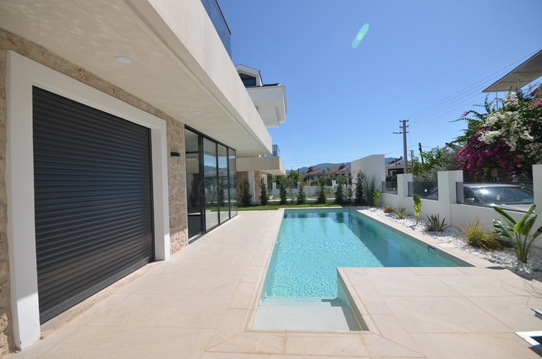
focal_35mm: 15
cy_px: 180
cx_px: 271
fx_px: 225
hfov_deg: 100.5
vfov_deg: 77.1
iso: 100
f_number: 9
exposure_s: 1/400
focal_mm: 10
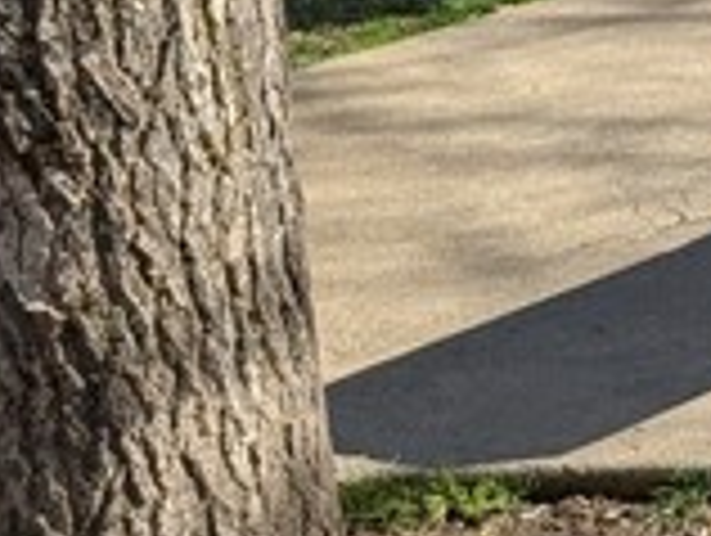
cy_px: -435
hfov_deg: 9.5
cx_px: 2218
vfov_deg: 9.1
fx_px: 3209
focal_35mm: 156
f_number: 1.68
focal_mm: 6.9
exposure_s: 1/739
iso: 22
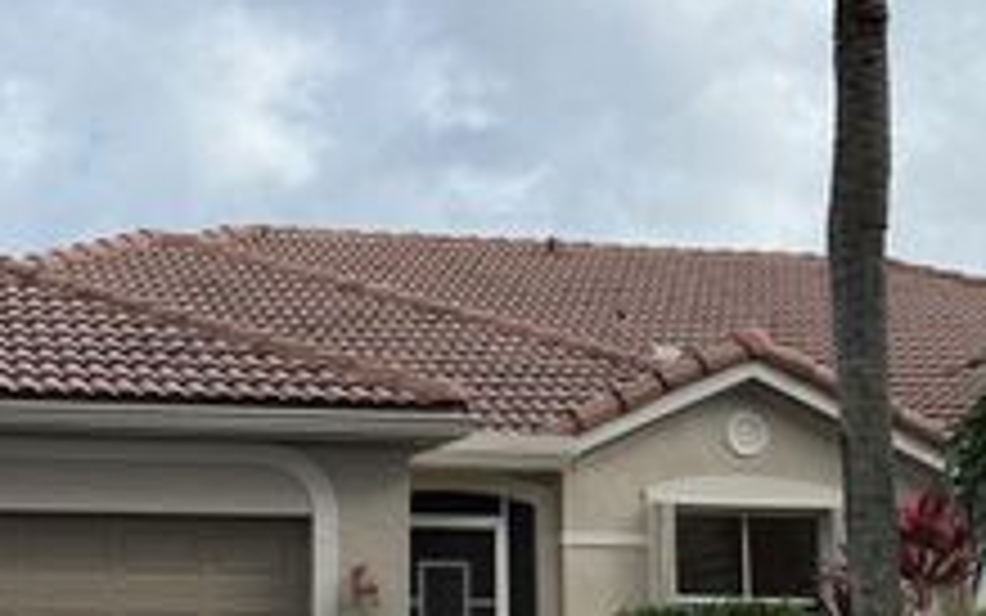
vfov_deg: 18.9
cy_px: 326
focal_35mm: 69
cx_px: 311
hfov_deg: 29.5
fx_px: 1855
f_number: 1.78
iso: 80
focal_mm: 6.76
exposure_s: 1/5319
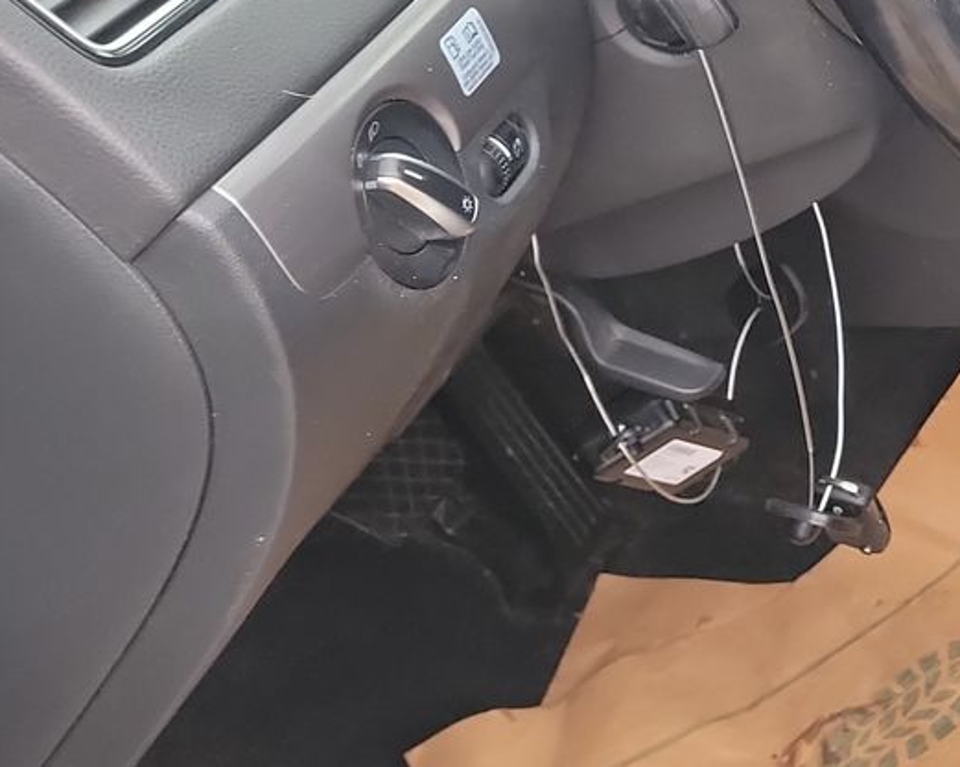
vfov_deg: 21.1
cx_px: 1454
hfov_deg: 21.8
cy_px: 223
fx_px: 2044
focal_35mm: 72
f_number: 1.8
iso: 531
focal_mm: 6.7
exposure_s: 1/59
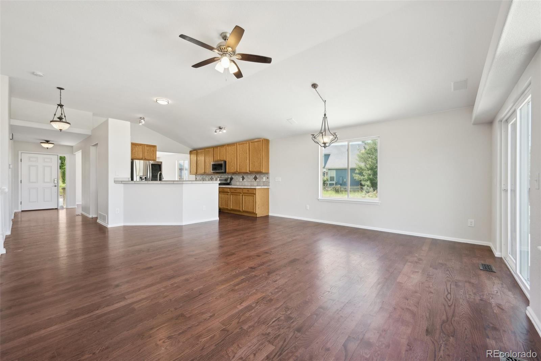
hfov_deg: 104.3
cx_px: 270
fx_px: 210
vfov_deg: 81.2
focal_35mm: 14
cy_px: 180
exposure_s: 1/13
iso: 400
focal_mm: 14
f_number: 8
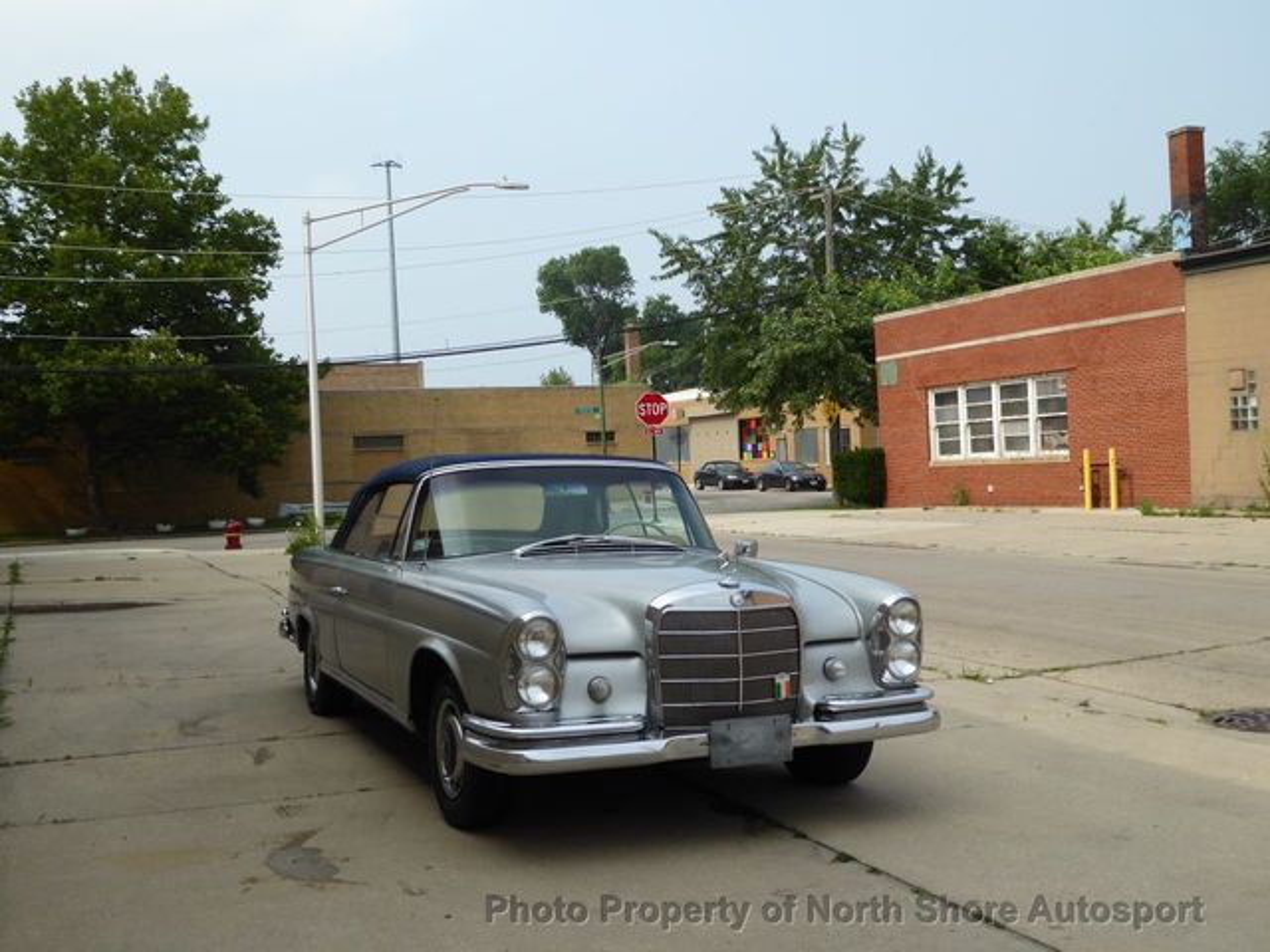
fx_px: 1431
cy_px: 476
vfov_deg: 36.8
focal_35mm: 39
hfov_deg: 47.9
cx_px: 635
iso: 100
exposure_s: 1/800
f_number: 3.7
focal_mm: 6.7
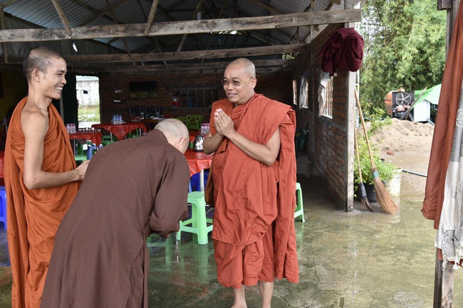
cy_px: 154
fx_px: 437
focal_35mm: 34
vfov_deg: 38.9
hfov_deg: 55.8
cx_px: 232
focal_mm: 34
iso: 400
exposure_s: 1/160
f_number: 5.6
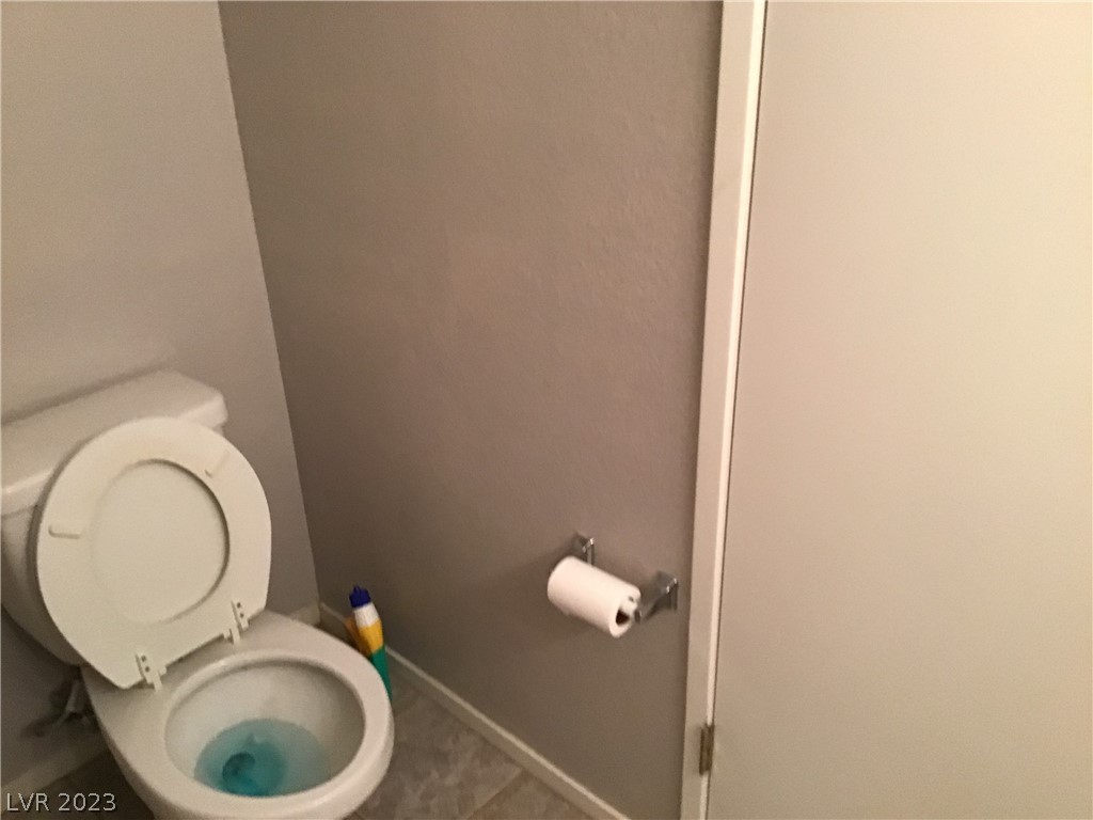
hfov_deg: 58.4
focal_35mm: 31
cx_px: 546
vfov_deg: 45.4
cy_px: 410
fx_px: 979
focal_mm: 3.3
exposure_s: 1/24
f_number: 2.4
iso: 200
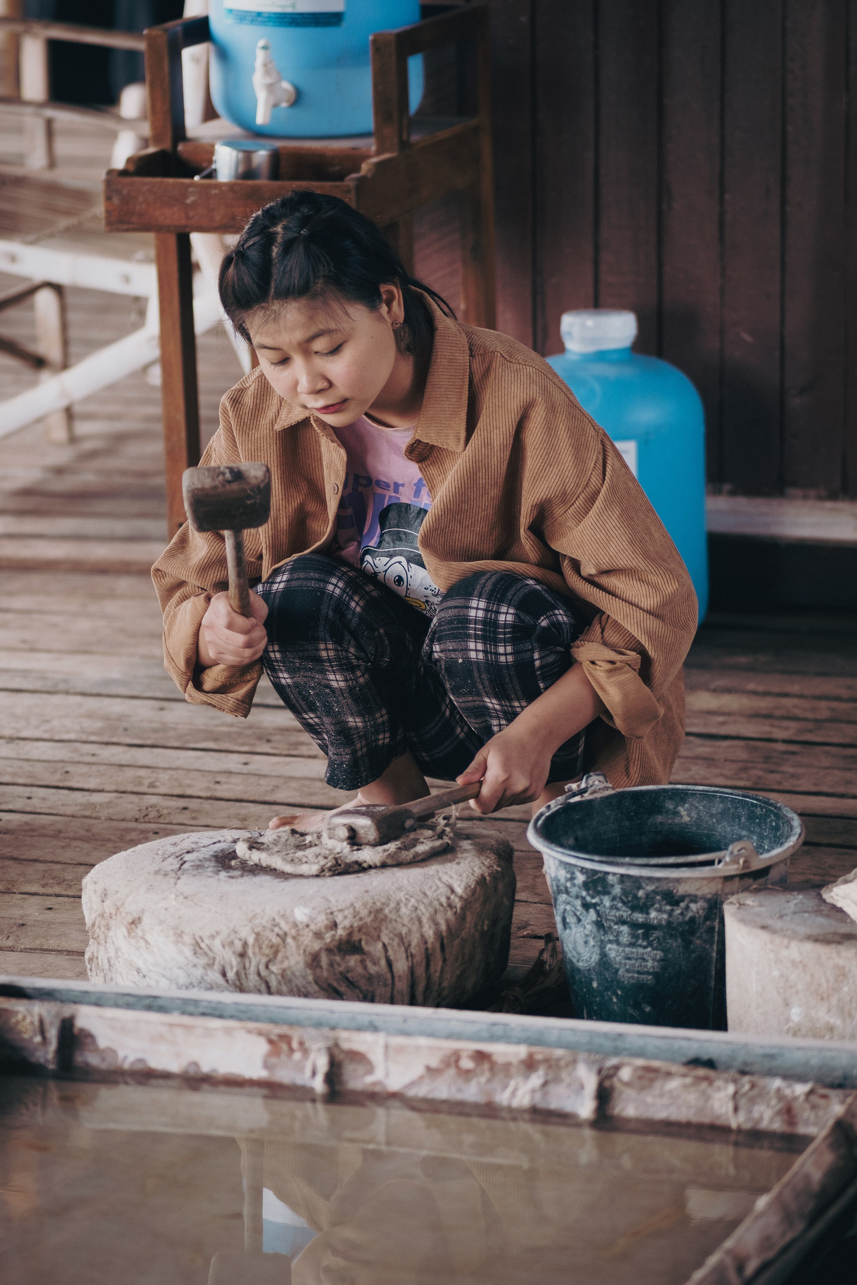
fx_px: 4570
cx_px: 428
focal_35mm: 128
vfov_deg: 16.0
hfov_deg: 10.7
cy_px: 642
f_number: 1.8
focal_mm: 85
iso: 500
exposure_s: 1/400
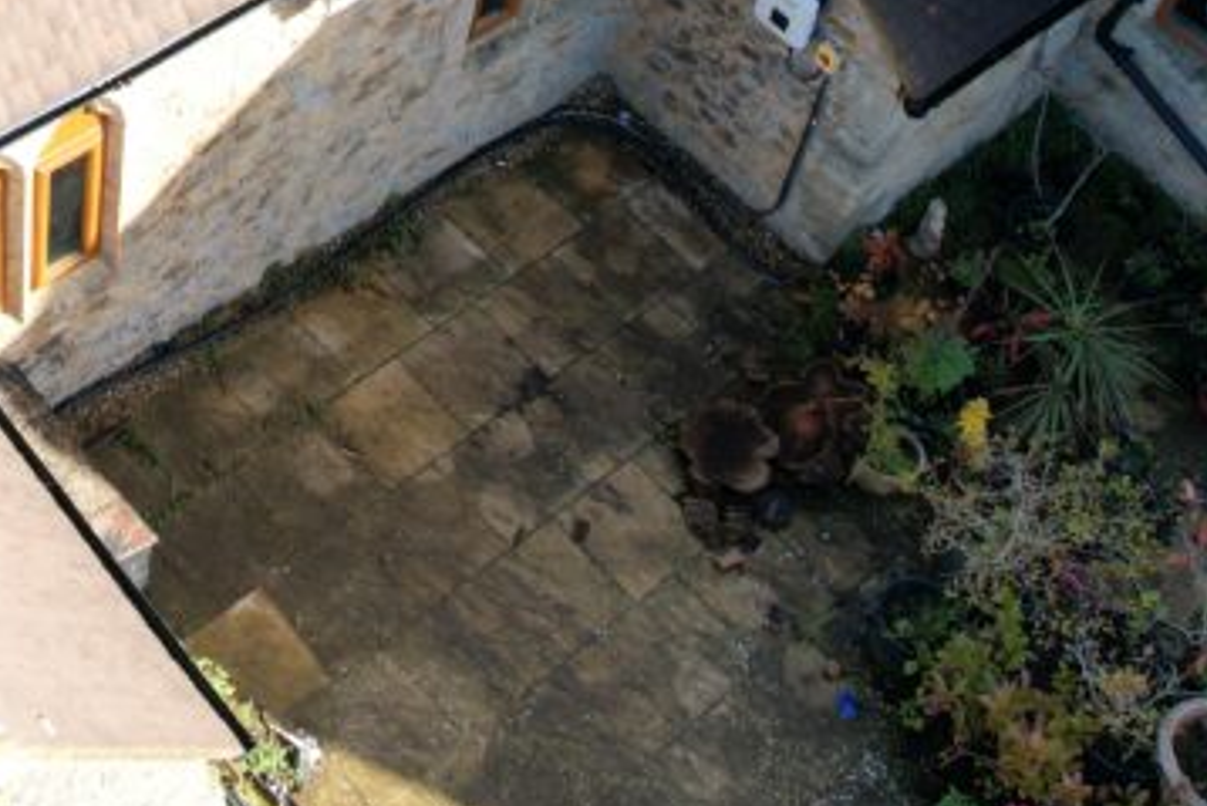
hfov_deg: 29.5
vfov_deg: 19.6
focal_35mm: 63
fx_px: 2113
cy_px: -288
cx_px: -30
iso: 100
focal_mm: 8.38
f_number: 2.8
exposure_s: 1/500
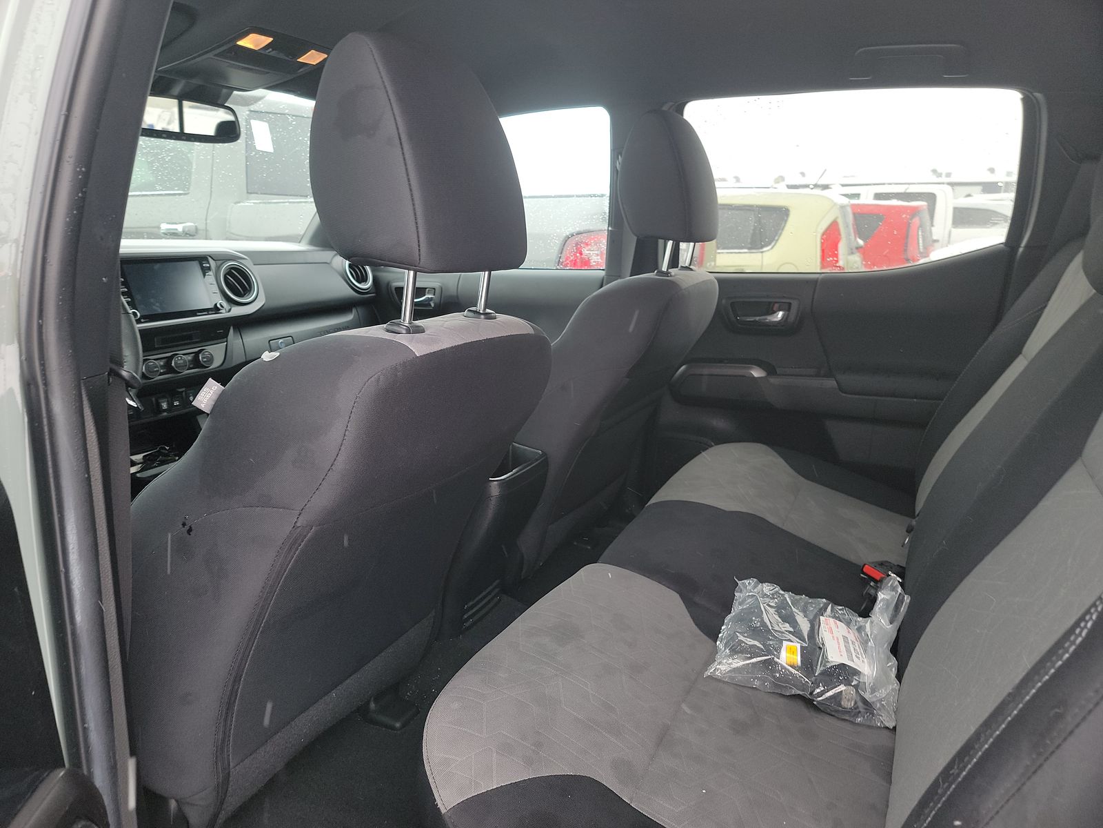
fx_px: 765
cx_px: 552
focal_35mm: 24
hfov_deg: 71.6
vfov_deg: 56.8
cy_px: 414
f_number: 1.8
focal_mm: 6.7
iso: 111
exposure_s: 1/59
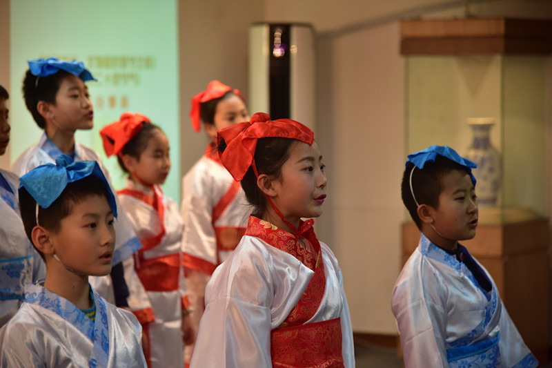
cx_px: 276
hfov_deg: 17.1
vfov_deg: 11.4
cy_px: 184
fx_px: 1840
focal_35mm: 120
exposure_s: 1/100
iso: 1800
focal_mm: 120
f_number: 4
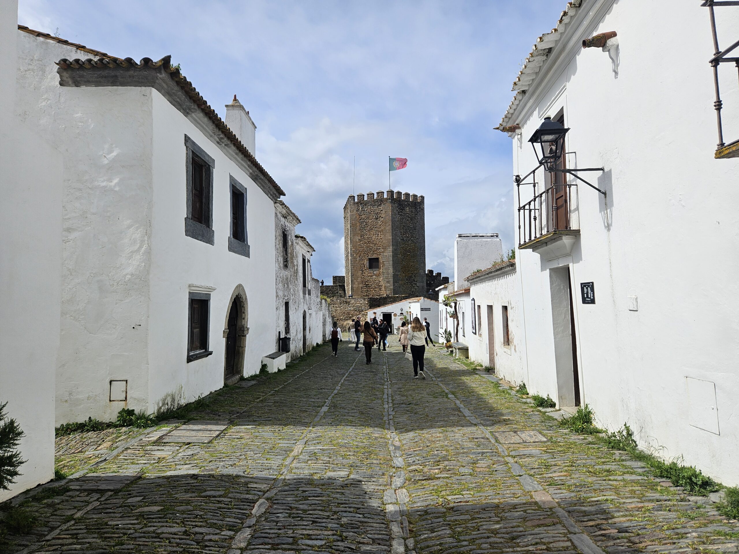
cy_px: 277
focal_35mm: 23
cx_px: 370
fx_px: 491
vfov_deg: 58.9
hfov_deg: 73.9
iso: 25
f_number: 1.8
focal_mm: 5.4
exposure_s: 1/4432
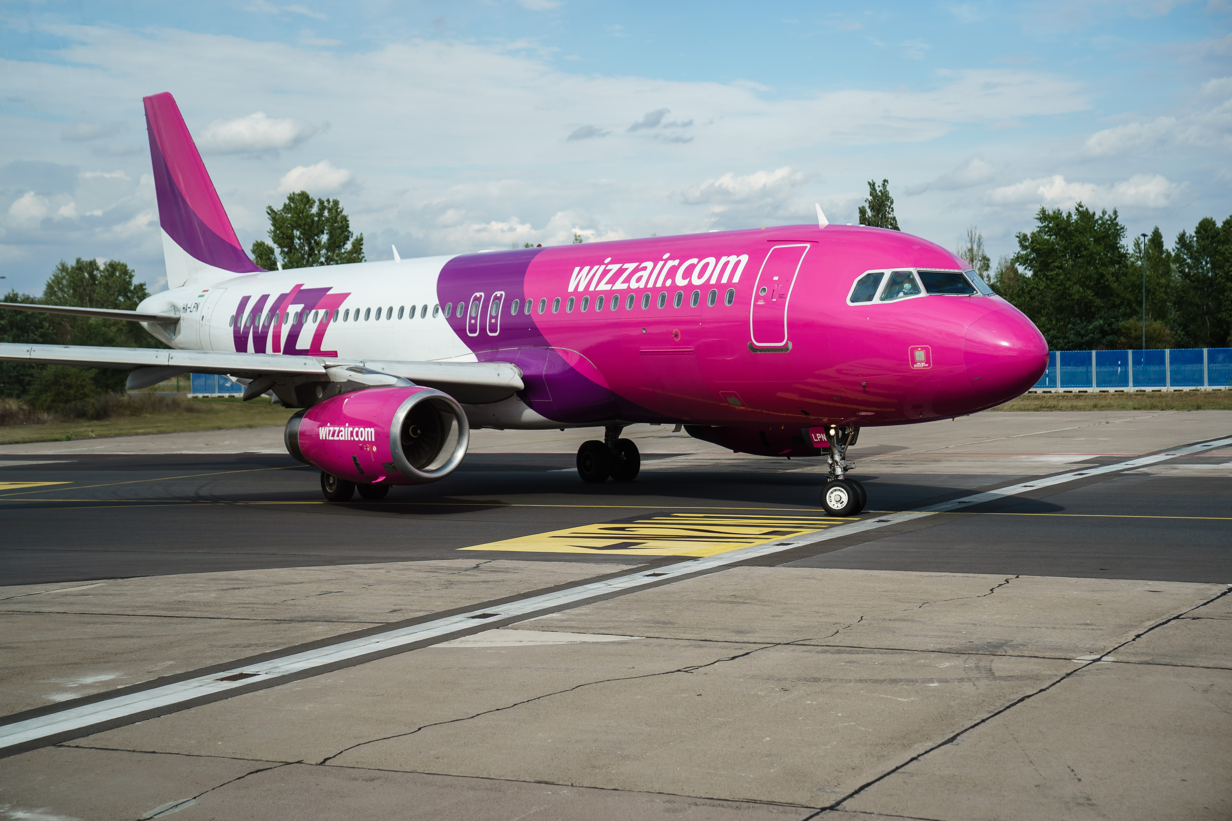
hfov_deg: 33.4
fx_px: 2053
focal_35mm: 60
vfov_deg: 22.6
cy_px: 383
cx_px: 599
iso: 200
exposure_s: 1/1000
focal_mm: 56
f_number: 2.8
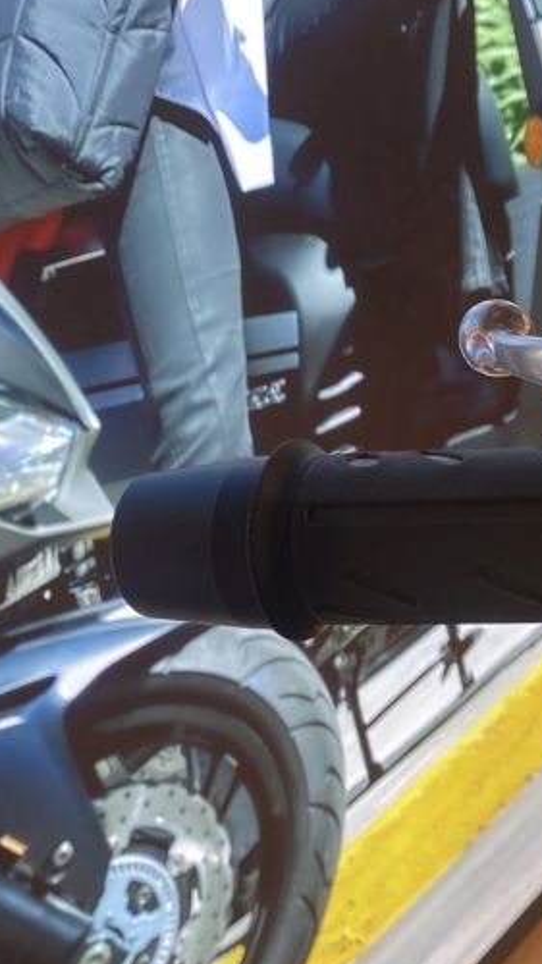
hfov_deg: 18.5
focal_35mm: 60
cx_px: 729
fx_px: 1534
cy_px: 506
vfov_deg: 34.9
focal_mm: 4.25
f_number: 1.8
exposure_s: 1/100
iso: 80
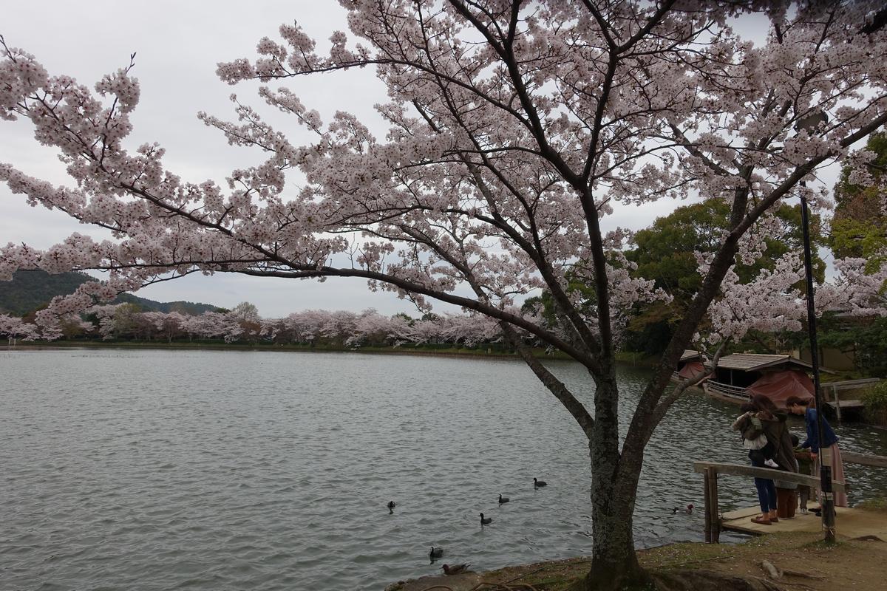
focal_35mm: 24
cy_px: 296
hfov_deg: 73.7
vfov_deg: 53.1
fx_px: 591
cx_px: 444
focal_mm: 8.8
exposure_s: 1/125
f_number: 5.6
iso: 125
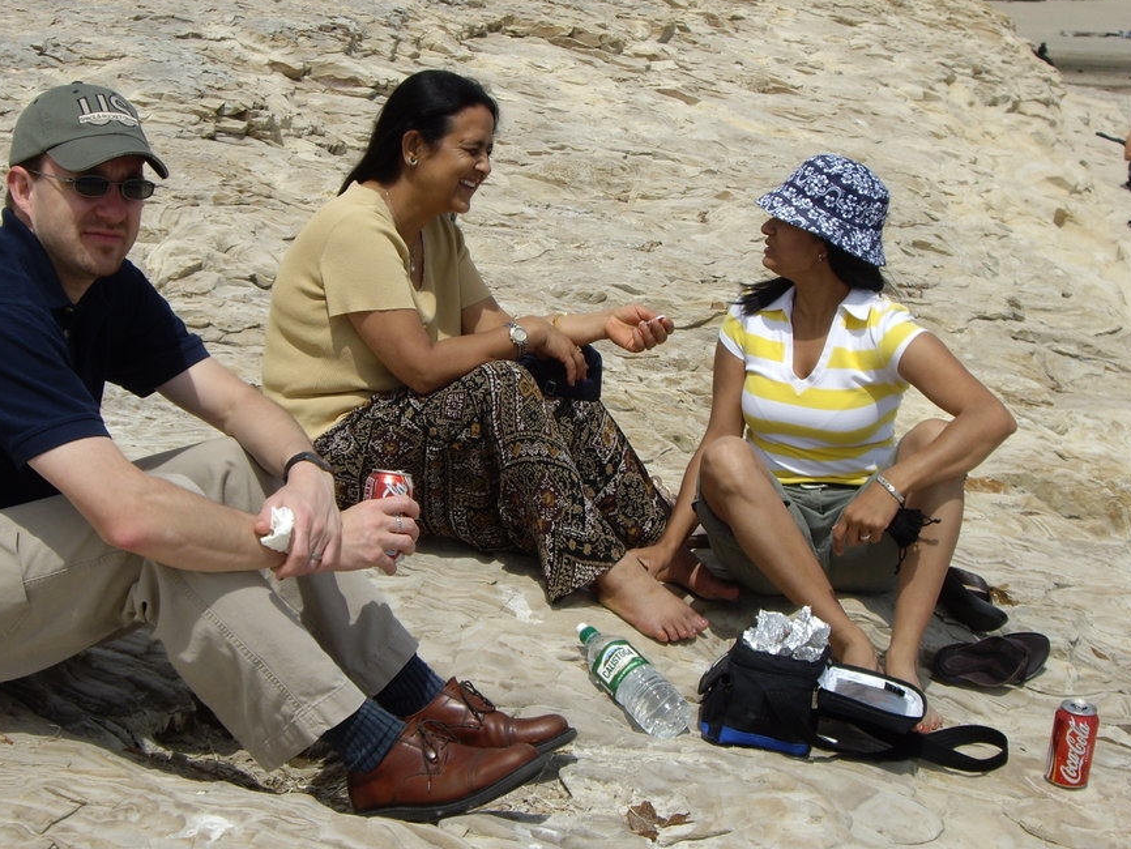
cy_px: 389
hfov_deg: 29.8
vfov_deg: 22.6
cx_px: 509
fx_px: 2124
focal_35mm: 65
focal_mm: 9
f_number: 5.2
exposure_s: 1/500
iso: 50
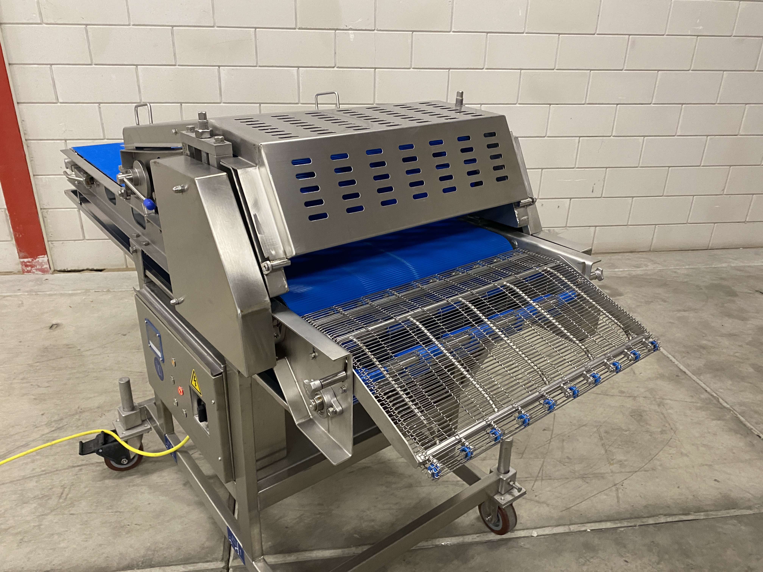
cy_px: 286
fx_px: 573
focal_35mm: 26
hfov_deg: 67.3
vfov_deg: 53.1
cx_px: 382
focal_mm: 4.25
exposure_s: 1/50
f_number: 1.8
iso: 320
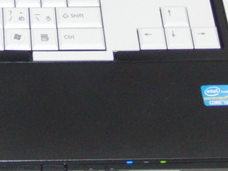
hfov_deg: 12.0
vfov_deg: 8.9
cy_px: -107
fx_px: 1067
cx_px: -36
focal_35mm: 162
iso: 400
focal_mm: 6.42
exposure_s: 1/80
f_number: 3.6
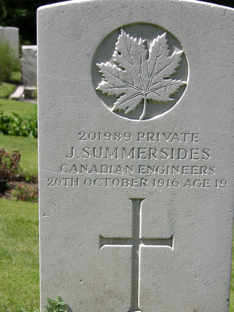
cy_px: 187
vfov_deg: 20.0
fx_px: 883
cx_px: 122
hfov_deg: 15.1
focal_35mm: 98
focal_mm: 19.9
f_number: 3.4
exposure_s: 1/634
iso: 50
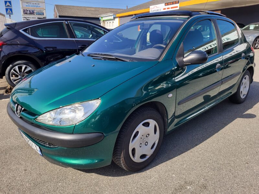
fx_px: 195
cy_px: 97
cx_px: 130
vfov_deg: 53.1
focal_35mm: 26
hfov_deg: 67.3
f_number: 1.8
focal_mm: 5.4
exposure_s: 1/1000
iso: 40
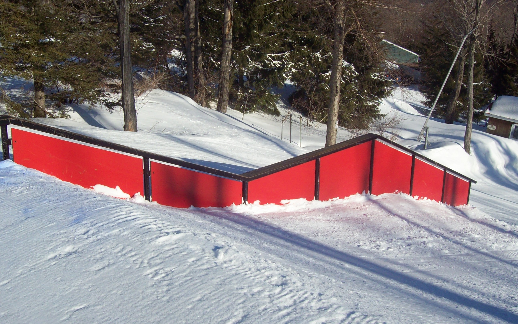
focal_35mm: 42
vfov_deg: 30.5
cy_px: 143
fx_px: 593
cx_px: 250
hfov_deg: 47.2
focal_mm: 6
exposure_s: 1/828
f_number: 4.8
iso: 80
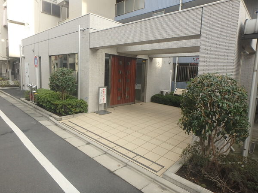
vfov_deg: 63.4
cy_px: 96
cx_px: 129
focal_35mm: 21
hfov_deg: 79.0
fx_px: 157
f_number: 3.5
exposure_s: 1/200
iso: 125
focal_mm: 3.7
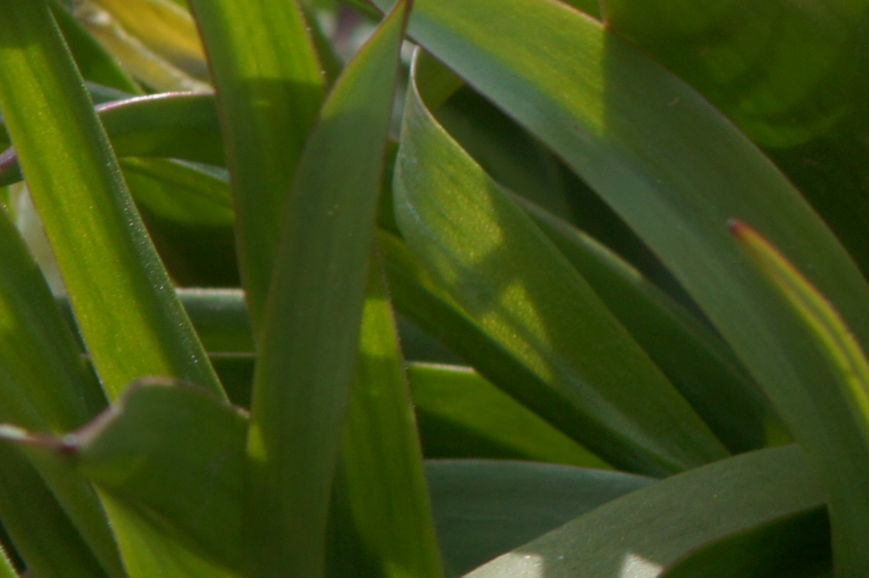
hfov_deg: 3.3
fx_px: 15051
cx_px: 1485
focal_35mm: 624
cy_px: -278
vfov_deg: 2.2
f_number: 10
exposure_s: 1/160
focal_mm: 105
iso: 200
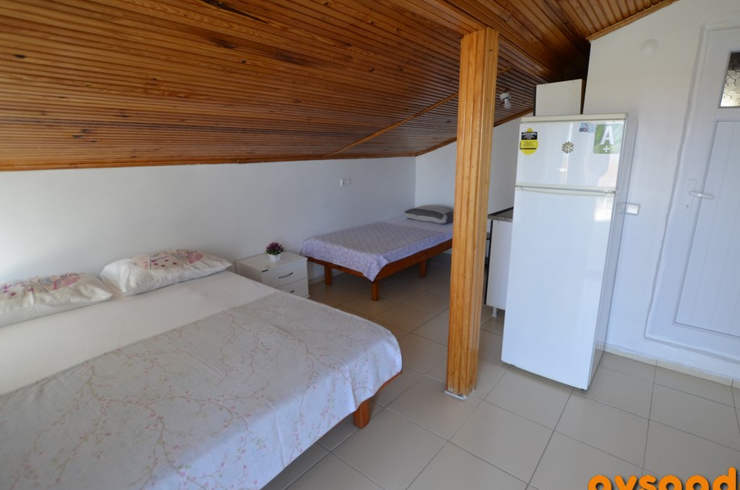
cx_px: 389
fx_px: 349
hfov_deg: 93.3
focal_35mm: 17
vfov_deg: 70.1
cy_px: 236
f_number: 4.8
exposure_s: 1/90
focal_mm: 10
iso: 400
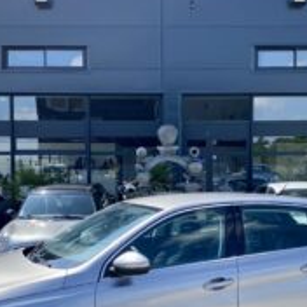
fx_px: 492
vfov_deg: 34.5
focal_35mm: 49
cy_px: 193
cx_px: 167
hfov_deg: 34.7
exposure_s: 1/1206
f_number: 1.8
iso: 32
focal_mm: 4.25
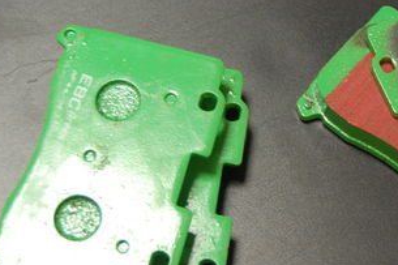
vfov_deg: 15.5
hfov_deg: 22.9
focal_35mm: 88
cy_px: 131
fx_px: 972
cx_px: 296
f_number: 4.2
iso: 800
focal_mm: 28
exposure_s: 1/25
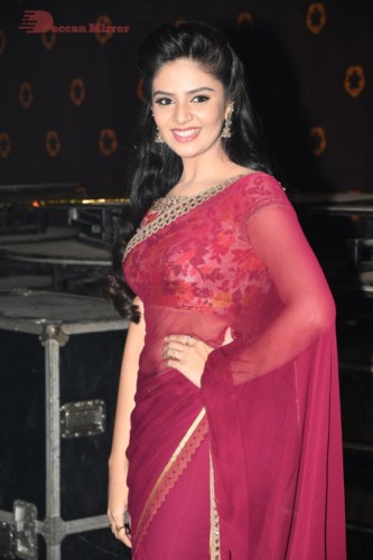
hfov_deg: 12.2
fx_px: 1750
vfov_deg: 18.2
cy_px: 280
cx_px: 186
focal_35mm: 112
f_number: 5.6
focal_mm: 75
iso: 320
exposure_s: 1/60
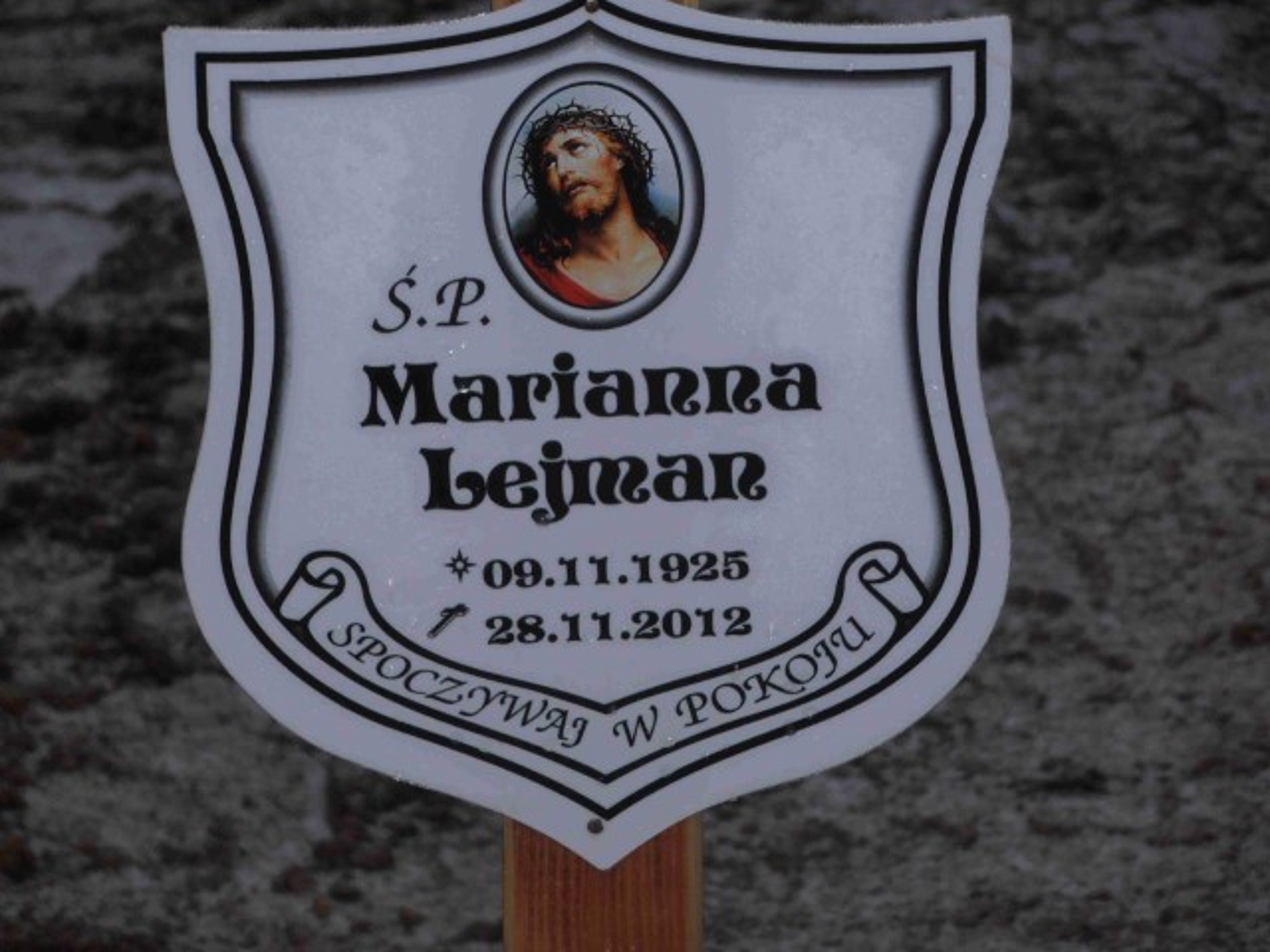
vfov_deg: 7.5
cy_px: 476
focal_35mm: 198
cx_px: 635
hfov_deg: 10.0
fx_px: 7264
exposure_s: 1/125
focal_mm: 35.05
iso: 125
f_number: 5.8
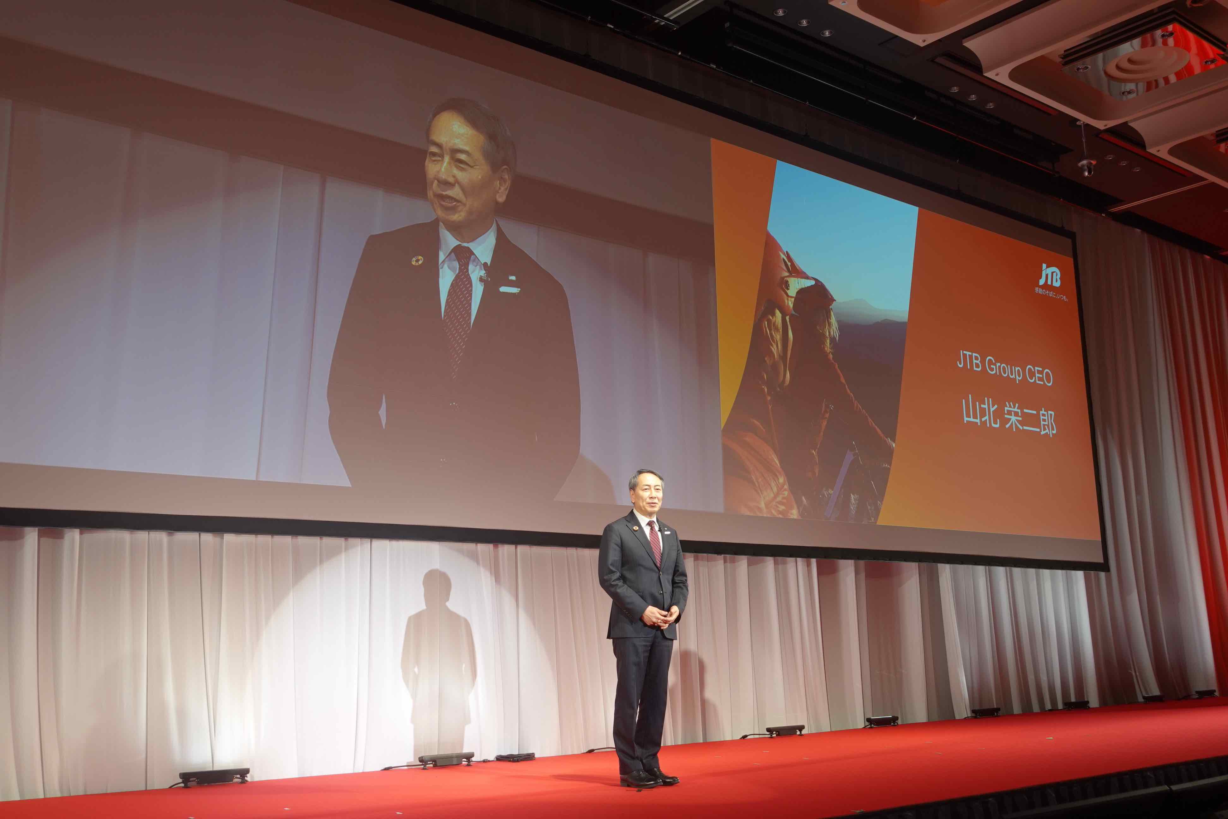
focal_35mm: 37
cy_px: 410
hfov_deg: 51.9
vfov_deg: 35.9
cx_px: 614
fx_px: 1262
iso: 125
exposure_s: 1/50
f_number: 2.8
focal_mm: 13.72
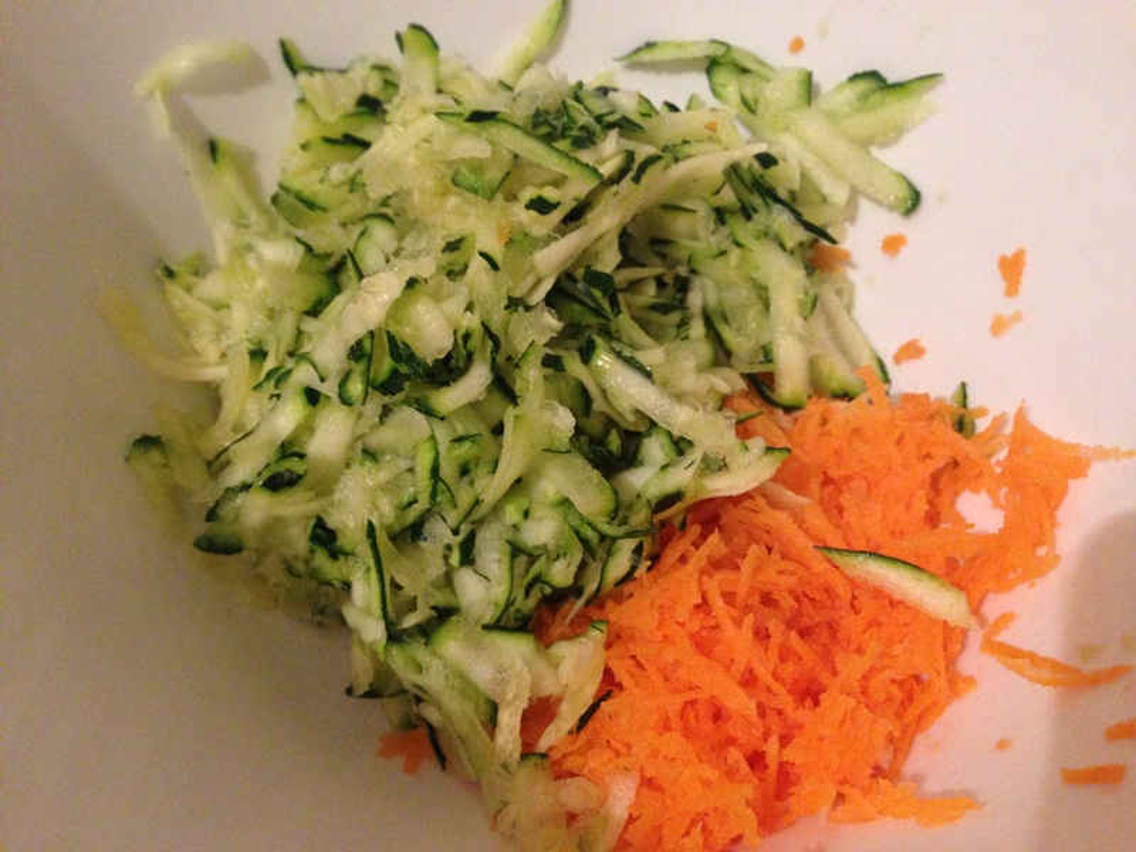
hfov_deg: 55.4
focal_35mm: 33
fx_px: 1083
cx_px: 568
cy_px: 426
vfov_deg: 42.9
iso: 400
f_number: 2.4
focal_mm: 4.12
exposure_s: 1/17
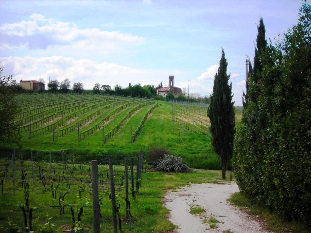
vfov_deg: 37.7
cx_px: 156
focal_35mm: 38
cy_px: 116
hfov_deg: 49.0
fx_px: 341
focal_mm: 6.3
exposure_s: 1/220
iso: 70
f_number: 6.4
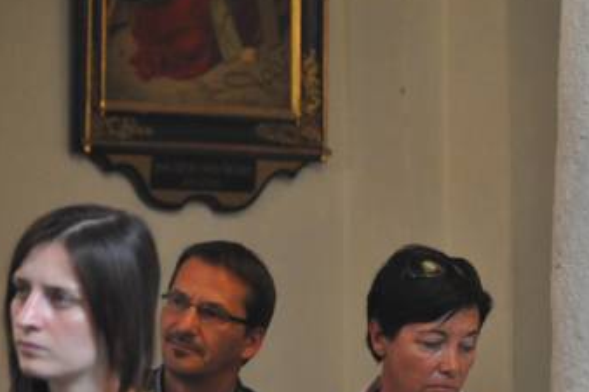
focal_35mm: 640
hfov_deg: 3.2
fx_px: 10466
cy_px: 406
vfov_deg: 2.1
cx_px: 484
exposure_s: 1/50
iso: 1600
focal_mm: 200
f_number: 5.6
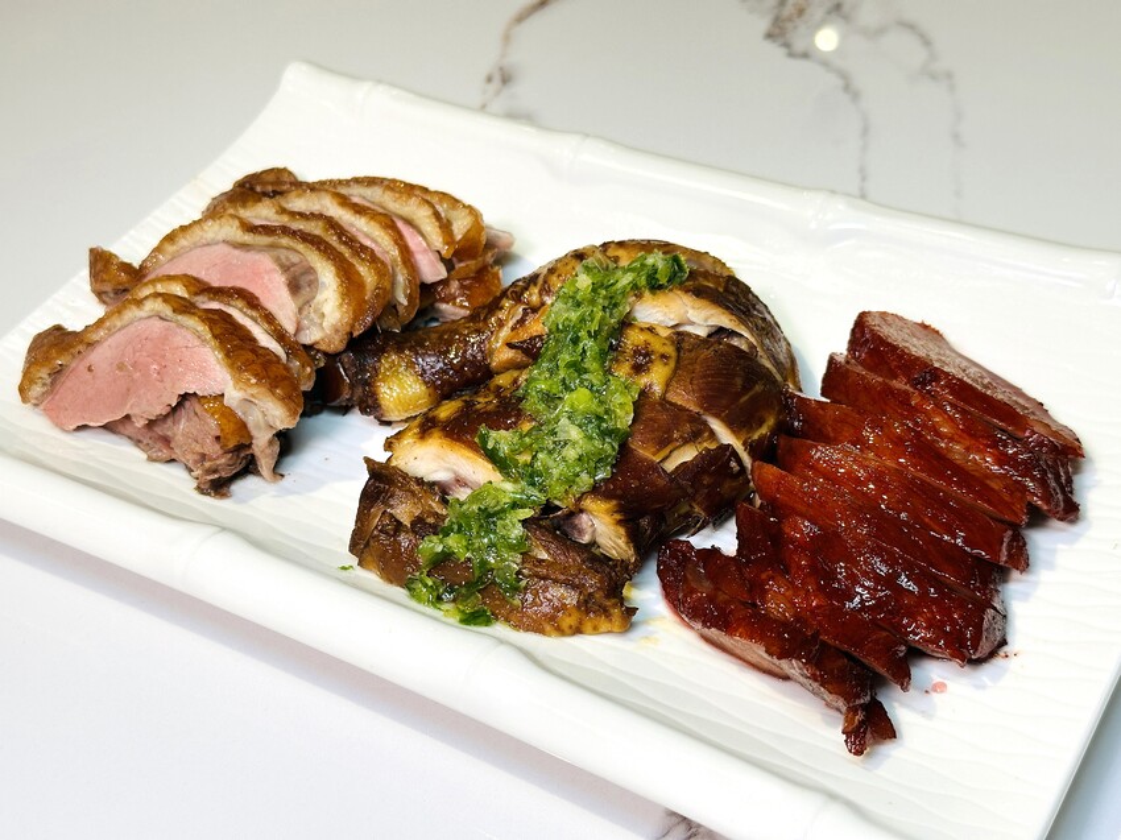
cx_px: 560
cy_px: 420
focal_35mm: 48
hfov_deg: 39.7
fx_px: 1554
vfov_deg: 30.3
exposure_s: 1/120
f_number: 1.78
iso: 80
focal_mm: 6.86
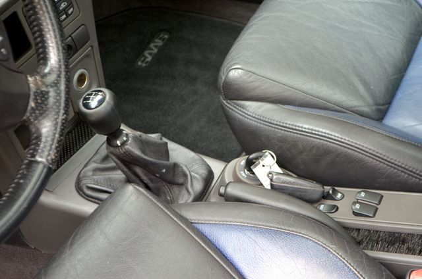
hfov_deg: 28.1
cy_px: 140
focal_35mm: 72
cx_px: 211
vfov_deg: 18.8
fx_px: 842
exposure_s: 1/60
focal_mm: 48
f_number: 5.6
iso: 640
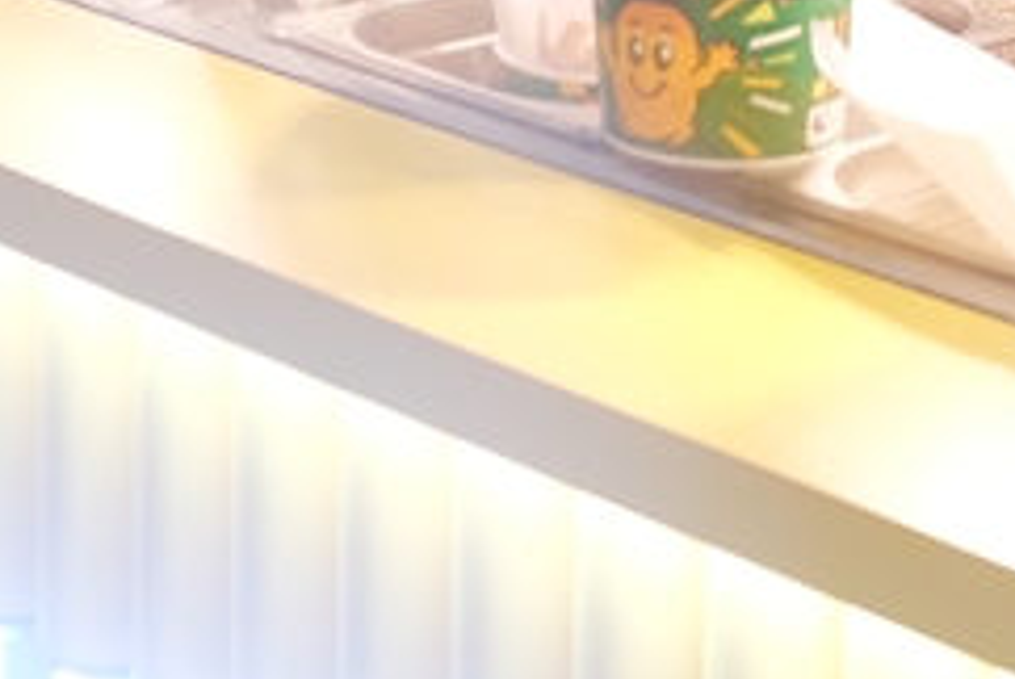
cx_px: 843
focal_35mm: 130
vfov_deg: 10.0
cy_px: -566
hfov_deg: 15.6
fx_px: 3670
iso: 1000
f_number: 3.6
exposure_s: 1/105
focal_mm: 23
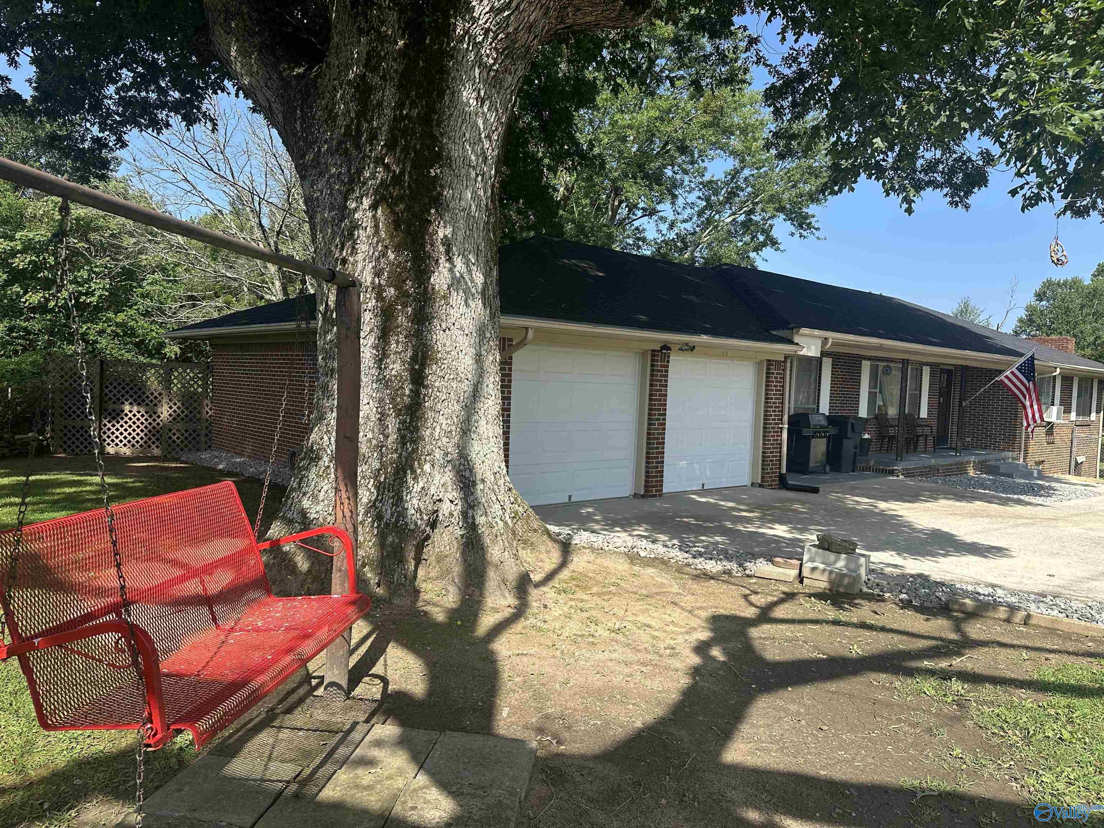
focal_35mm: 24
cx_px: 552
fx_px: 765
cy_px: 414
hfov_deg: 71.6
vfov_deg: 56.8
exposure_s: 1/2252
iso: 80
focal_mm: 6.86
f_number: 1.78
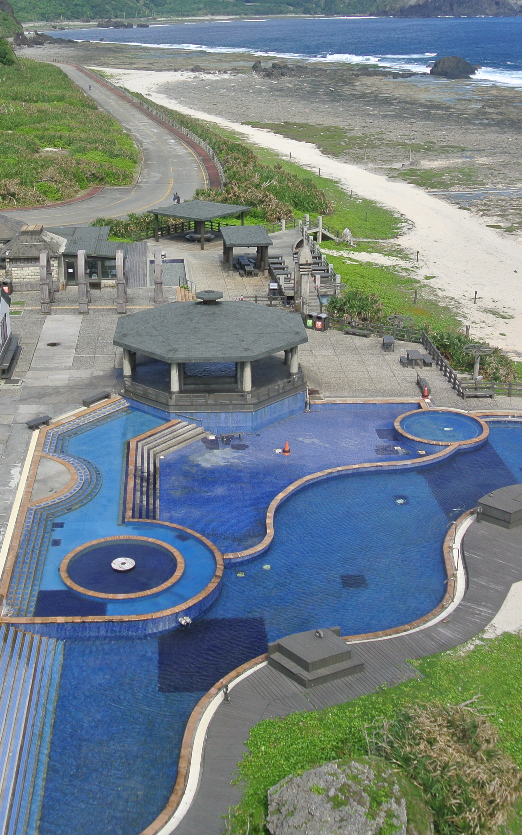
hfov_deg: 28.5
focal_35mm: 45
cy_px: 417
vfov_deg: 44.4
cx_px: 206
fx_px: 1024
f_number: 4.5
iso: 100
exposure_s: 1/640
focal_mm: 11
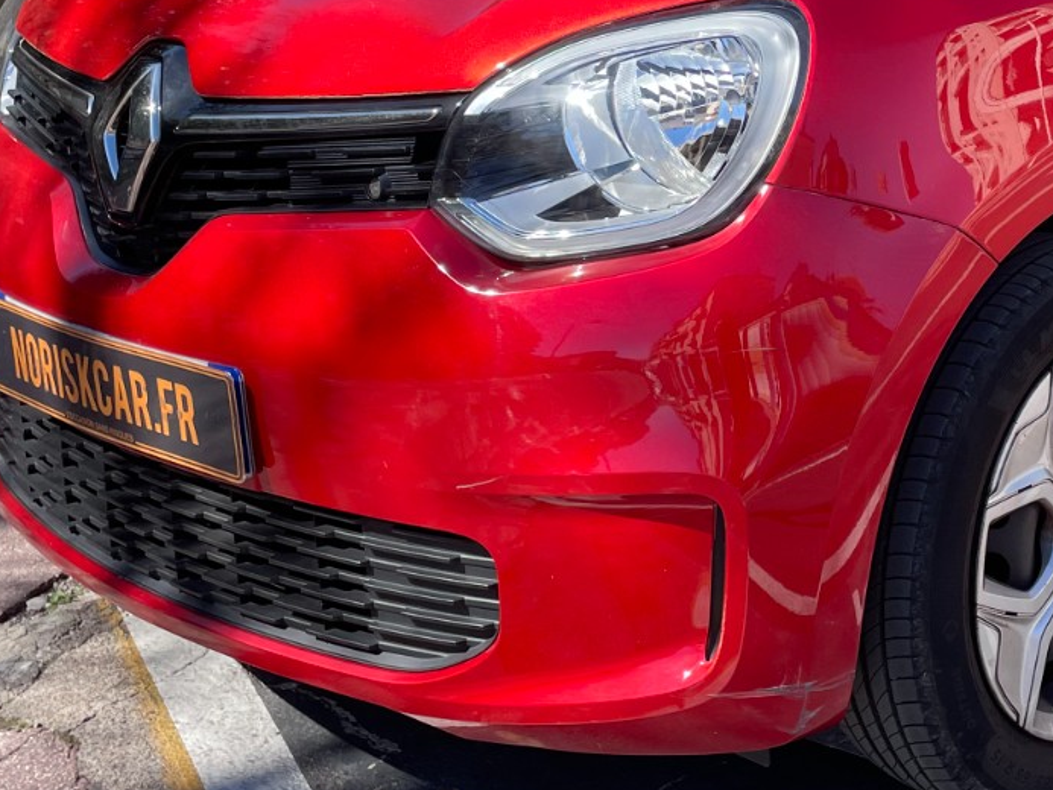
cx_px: 878
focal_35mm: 60
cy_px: 135
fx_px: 1825
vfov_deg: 24.0
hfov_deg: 31.2
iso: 32
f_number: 1.6
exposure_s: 1/955
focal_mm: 4.2
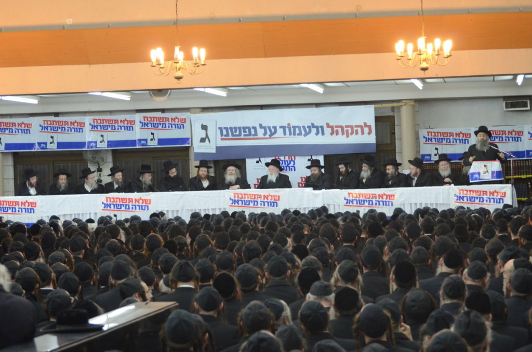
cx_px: 266
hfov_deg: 18.2
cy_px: 176
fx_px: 1659
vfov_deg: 12.1
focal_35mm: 112
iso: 1600
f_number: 5
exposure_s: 1/80
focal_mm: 75
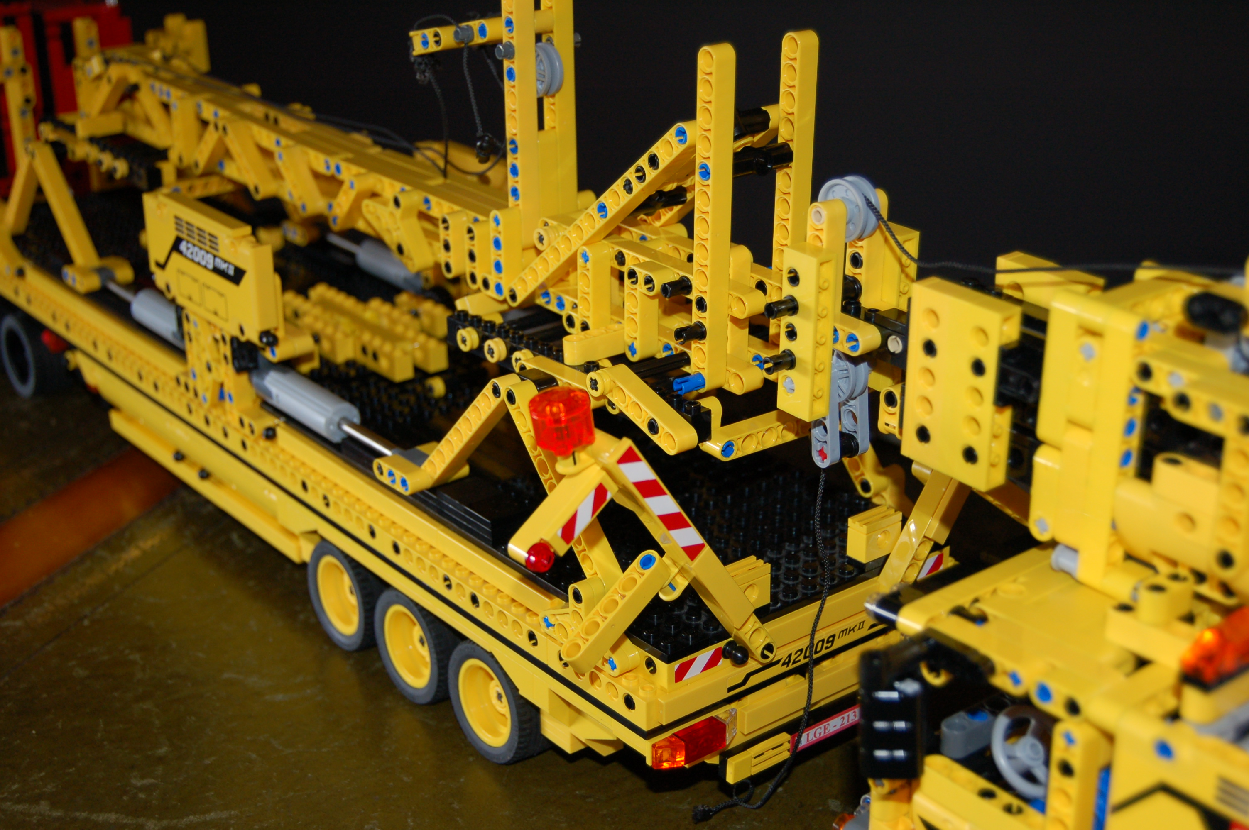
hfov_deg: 38.9
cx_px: 624
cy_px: 415
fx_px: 1768
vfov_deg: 26.4
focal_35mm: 51
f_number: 4.5
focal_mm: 34
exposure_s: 1/60
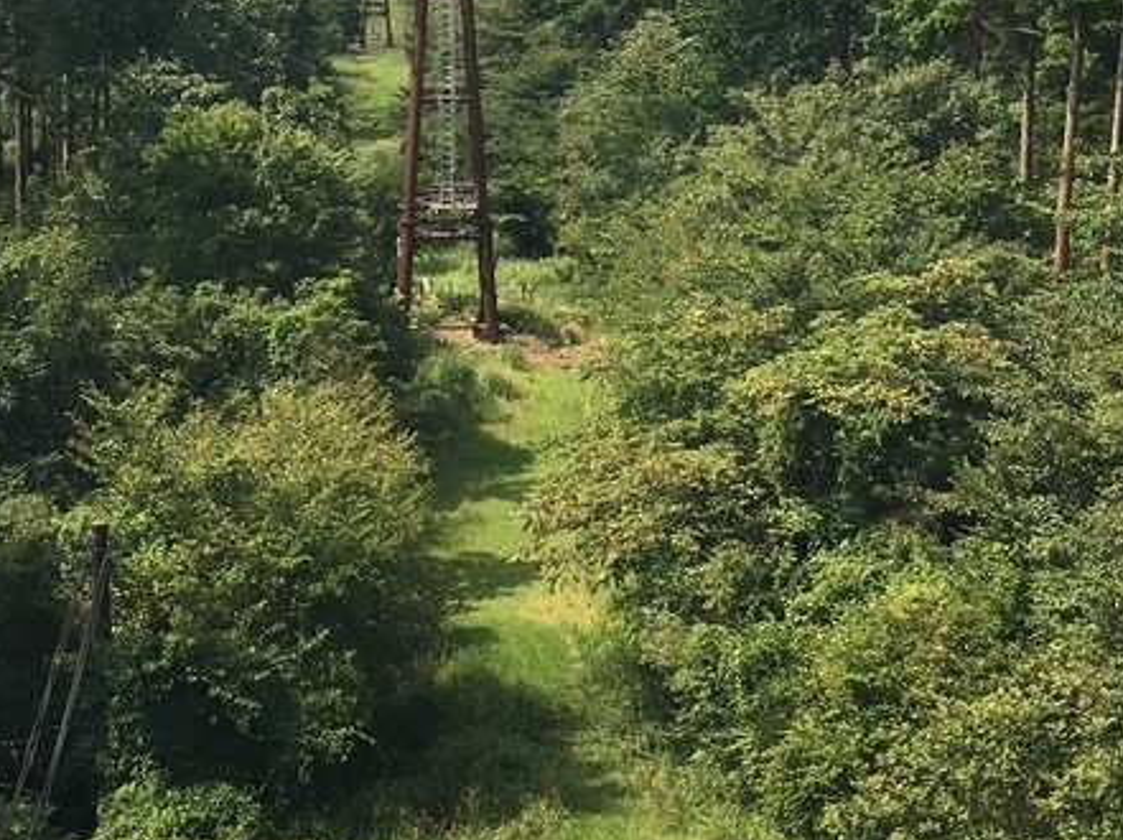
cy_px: 221
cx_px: 357
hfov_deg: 24.6
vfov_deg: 18.5
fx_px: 2561
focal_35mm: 79
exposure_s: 1/398
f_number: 2.2
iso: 25
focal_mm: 4.15
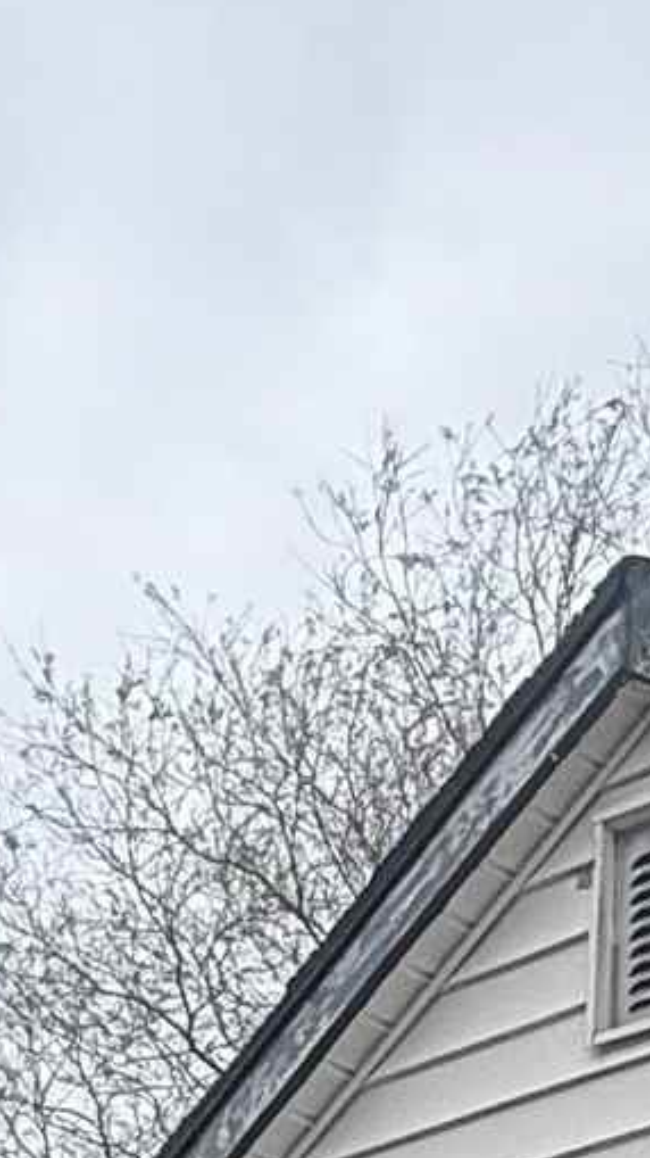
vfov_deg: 18.2
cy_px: 2100
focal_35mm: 92
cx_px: 843
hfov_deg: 12.7
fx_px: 2821
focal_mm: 2.22
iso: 50
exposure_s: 1/955
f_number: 2.2
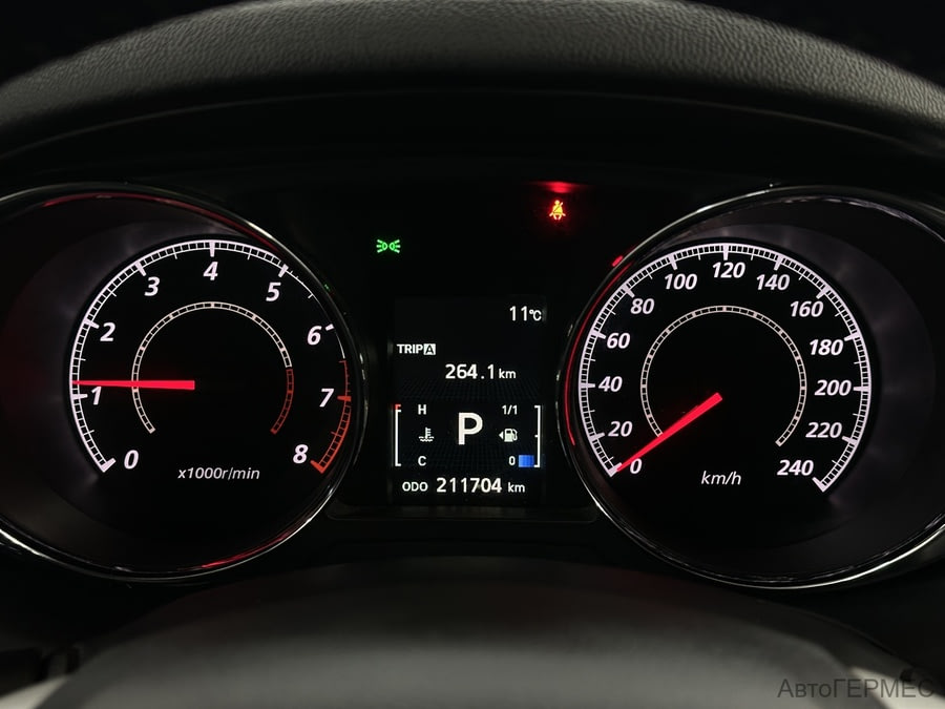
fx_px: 1310
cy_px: 354
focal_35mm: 48
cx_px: 472
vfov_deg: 30.3
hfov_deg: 39.7
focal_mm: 6.86
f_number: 1.78
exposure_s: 1/50
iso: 160
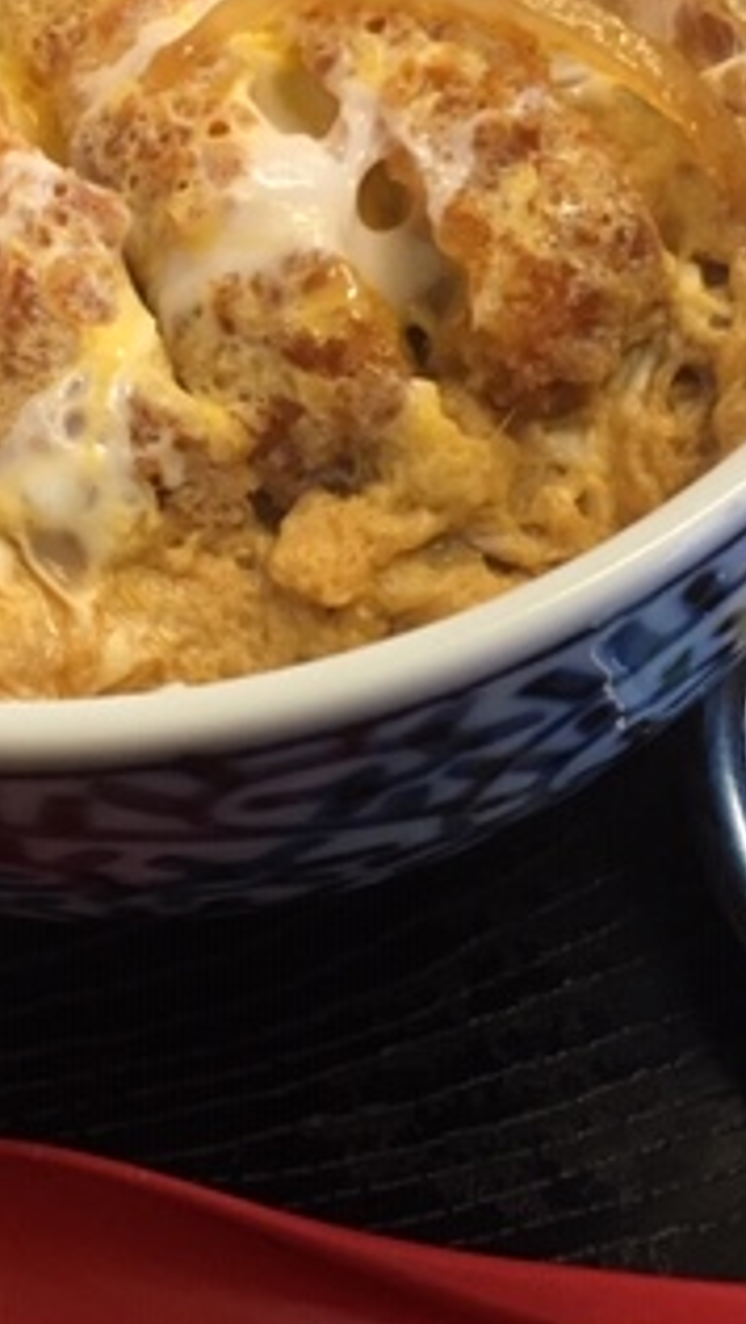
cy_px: 385
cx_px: 394
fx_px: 2248
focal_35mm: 64
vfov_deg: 32.4
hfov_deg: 18.8
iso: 100
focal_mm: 4.15
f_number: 2.2
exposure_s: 1/30
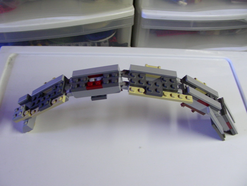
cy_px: 93
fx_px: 271
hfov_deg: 49.0
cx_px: 124
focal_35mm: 38
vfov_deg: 37.7
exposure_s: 1/23
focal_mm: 6.3
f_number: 3.5
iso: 200
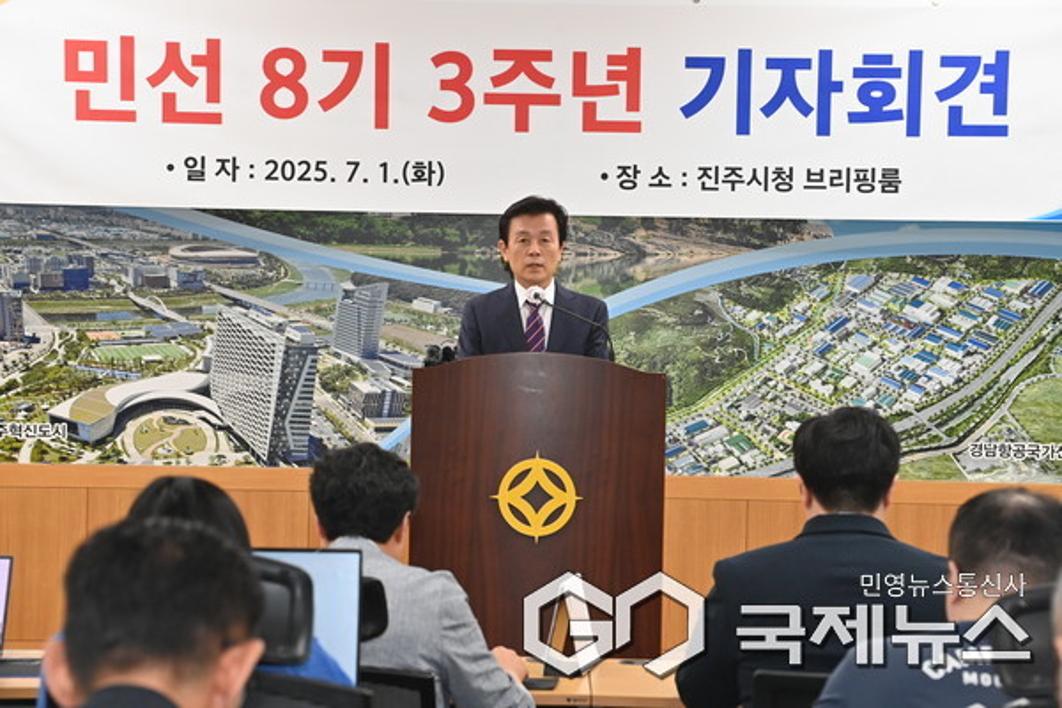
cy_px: 354
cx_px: 531
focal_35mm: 98
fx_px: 2891
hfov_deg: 20.8
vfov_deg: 14.0
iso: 4000
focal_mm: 98
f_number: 9
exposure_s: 1/250
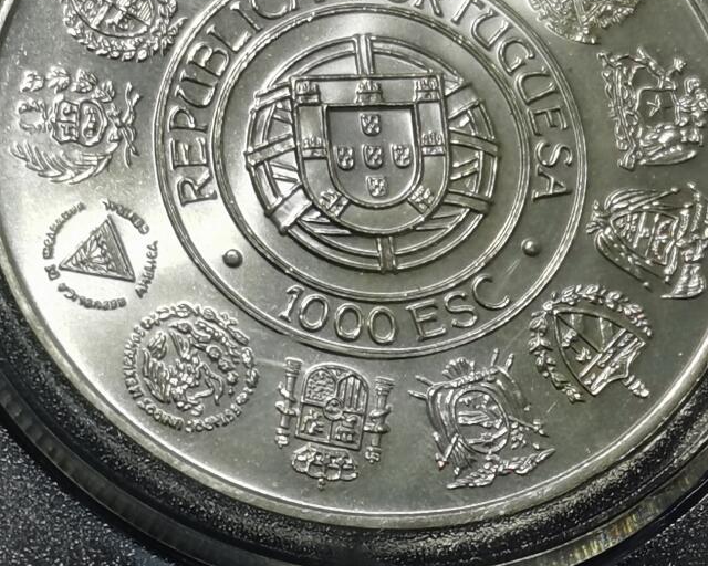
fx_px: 3856
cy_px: 430
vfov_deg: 8.4
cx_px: 340
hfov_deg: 10.5
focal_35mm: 184
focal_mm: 5.58
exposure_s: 1/148
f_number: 1.8
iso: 50
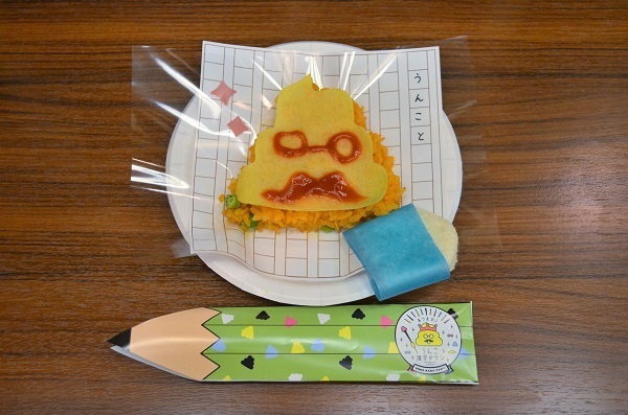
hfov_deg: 43.7
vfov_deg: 29.7
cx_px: 314
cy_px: 208
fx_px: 783
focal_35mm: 45
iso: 900
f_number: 4.5
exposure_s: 1/30
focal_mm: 30
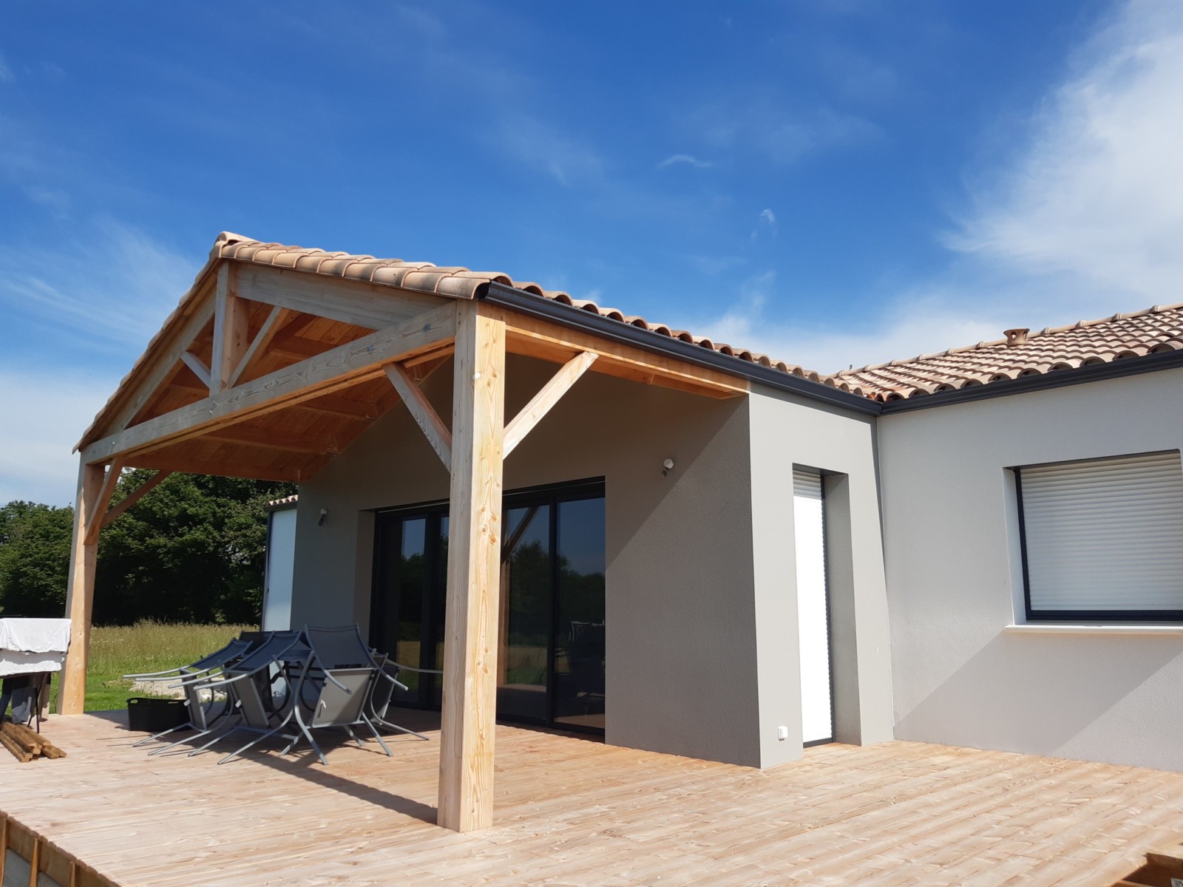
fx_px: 889
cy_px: 444
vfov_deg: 53.1
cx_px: 592
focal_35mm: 26
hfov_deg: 67.3
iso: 40
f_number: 1.7
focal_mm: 3.92
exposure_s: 1/2273
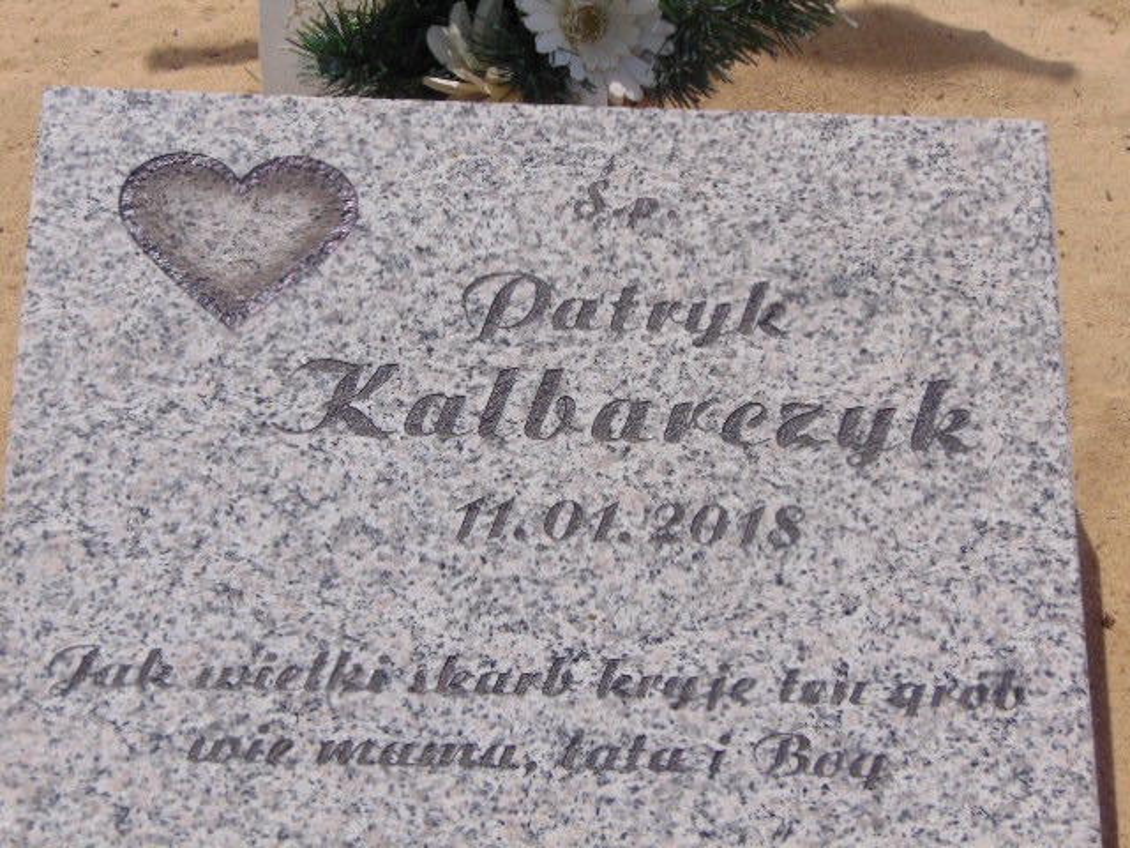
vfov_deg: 13.7
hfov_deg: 18.2
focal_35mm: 108
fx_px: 3526
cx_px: 565
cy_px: 424
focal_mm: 19.4
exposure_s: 1/500
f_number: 10.1
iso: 80
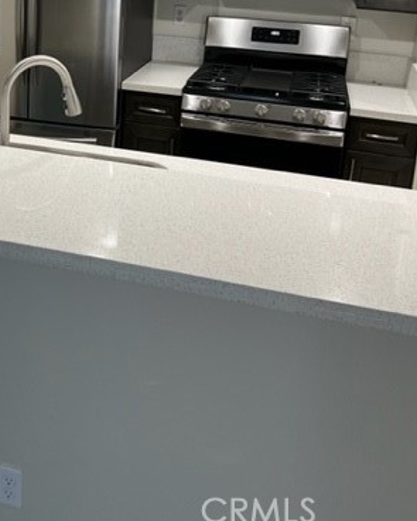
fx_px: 679
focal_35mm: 44
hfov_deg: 33.8
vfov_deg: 39.7
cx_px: 139
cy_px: 79
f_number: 1.5
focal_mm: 5.7
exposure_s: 1/120
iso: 125
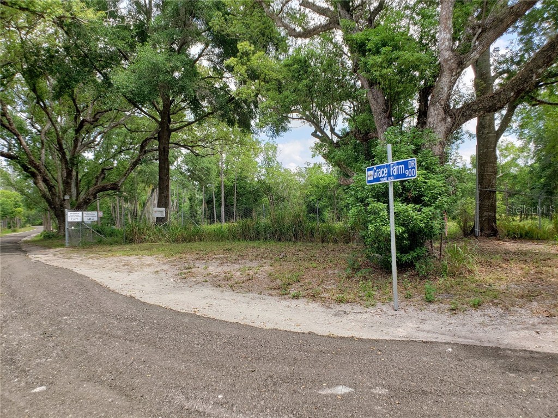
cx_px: 279
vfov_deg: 53.1
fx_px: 419
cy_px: 209
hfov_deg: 67.3
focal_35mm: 26
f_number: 2.4
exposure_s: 1/470
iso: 50
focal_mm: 4.3
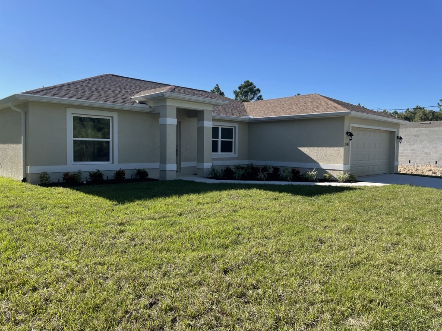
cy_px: 166
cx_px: 221
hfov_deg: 67.3
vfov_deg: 53.1
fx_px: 332
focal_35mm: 26
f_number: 1.6
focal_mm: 4.2
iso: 32
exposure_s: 1/2353
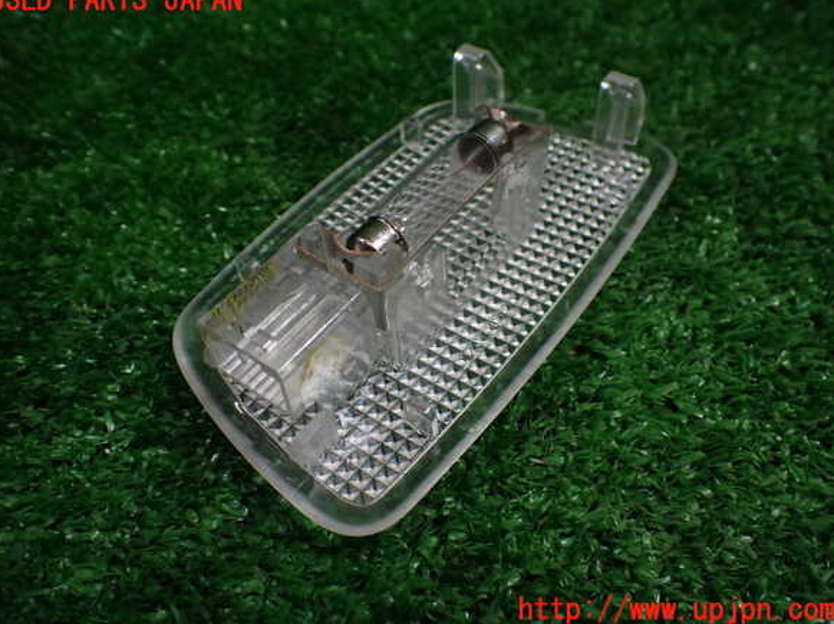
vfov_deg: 45.4
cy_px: 306
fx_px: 746
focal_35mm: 31
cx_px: 412
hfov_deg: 58.4
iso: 320
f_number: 2.3
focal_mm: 5.4
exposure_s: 1/125
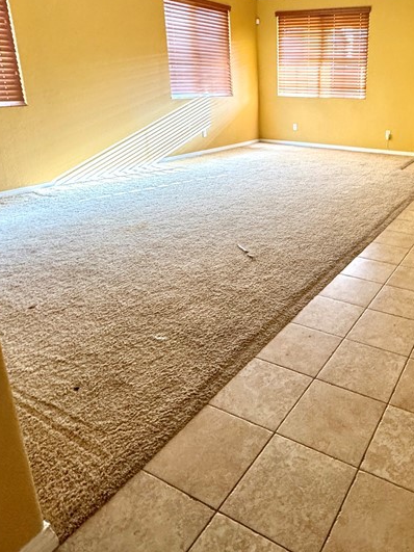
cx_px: 318
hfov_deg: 49.0
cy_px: 204
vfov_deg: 64.3
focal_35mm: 27
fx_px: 431
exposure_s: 1/60
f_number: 2.2
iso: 320
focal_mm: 2.22
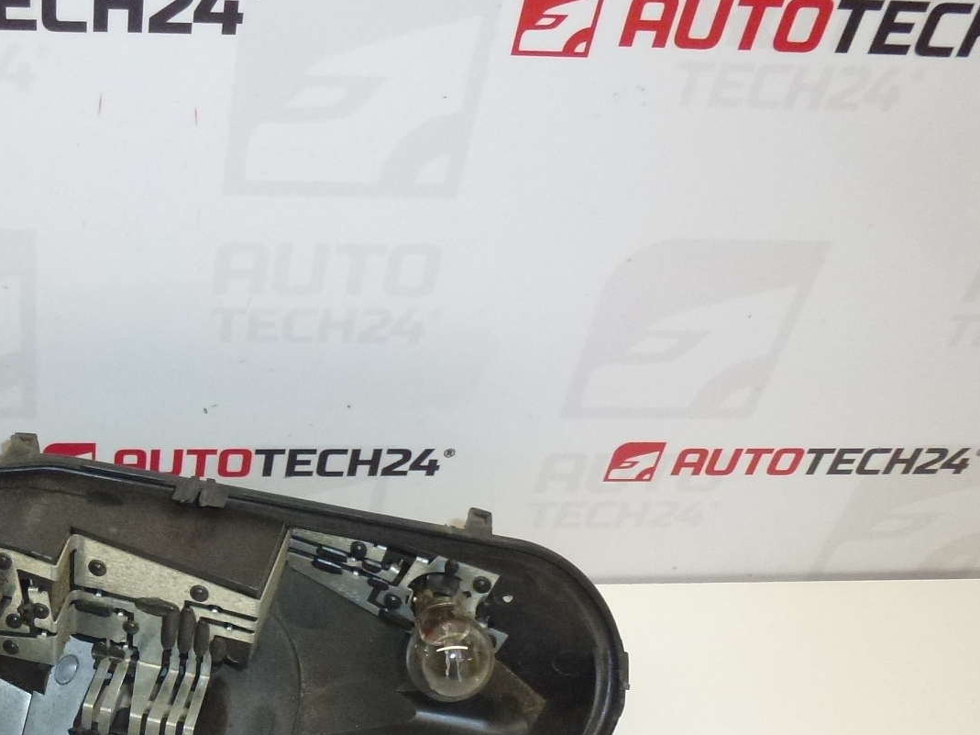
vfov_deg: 30.2
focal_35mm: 46
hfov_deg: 38.8
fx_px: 1302
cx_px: 128
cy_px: 657
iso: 400
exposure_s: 1/320
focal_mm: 4.3
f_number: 3.3
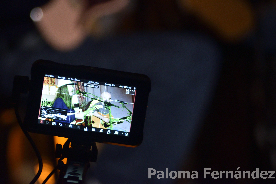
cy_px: 92
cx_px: 138
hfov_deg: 6.9
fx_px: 2300
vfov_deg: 4.6
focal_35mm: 300
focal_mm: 200
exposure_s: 1/60
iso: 1000
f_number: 5.6
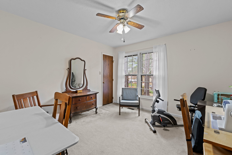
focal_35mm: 15
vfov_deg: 77.3
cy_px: 78
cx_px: 116
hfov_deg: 100.4
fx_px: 97
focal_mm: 15
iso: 400
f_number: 7.1
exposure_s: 1/6
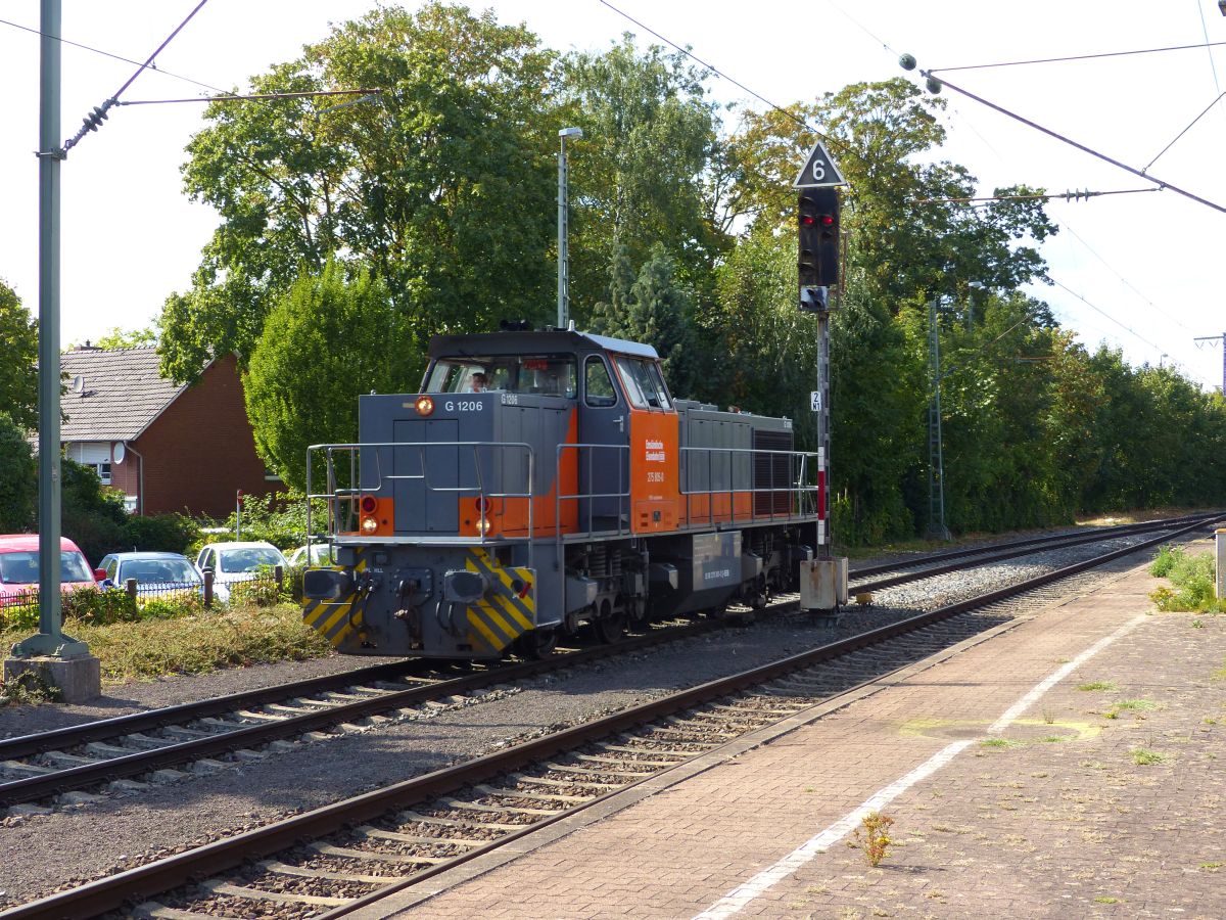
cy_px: 460
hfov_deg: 34.9
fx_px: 1948
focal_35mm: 55
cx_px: 613
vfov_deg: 26.6
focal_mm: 9.9
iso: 100
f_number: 2.8
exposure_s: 1/500
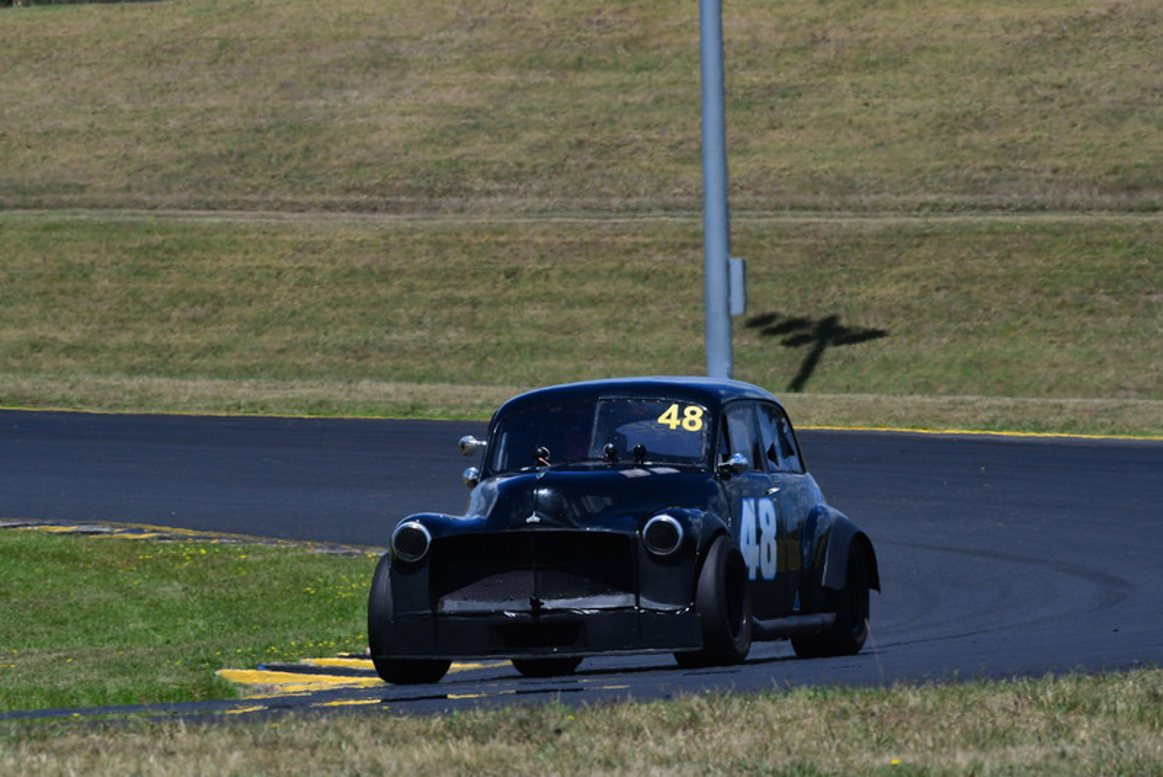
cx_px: 582
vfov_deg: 3.3
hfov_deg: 4.9
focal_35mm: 420
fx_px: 13572
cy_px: 388
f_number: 11
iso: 250
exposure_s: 1/640
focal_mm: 280
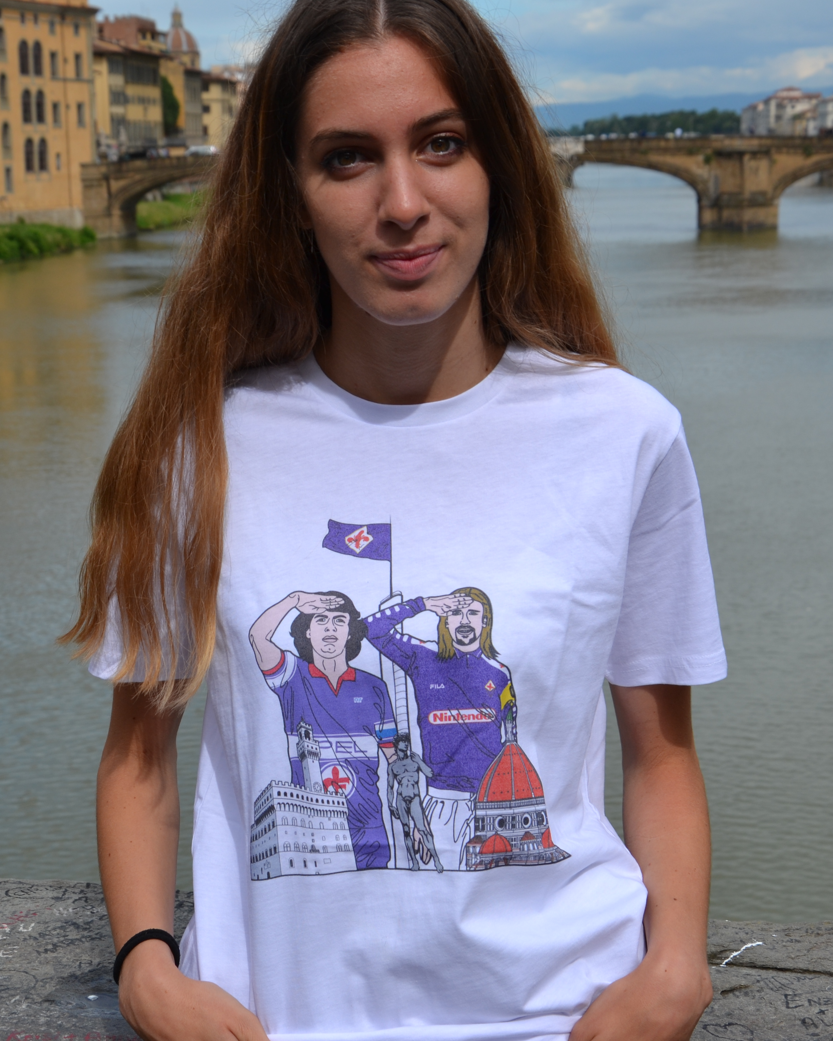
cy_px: 521
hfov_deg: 21.3
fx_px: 2218
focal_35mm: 72
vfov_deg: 26.4
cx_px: 388
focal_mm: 34
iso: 100
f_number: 8
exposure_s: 1/250
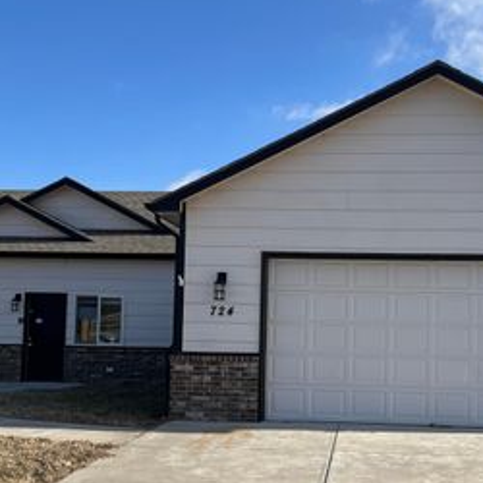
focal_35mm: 46
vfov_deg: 36.5
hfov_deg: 36.5
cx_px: 313
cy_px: 306
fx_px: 726
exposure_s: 1/3311
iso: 50
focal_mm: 5.1
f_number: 1.6
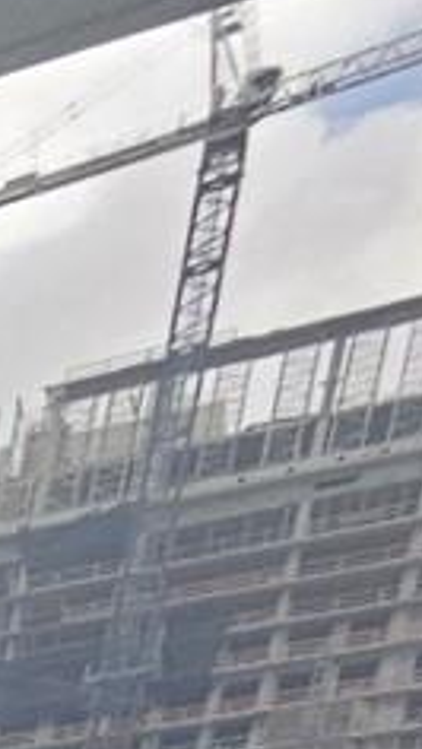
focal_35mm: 96
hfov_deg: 5.4
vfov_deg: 14.1
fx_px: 1907
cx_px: -1996
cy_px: 1853
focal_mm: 2.2
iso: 50
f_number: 2.2
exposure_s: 1/406
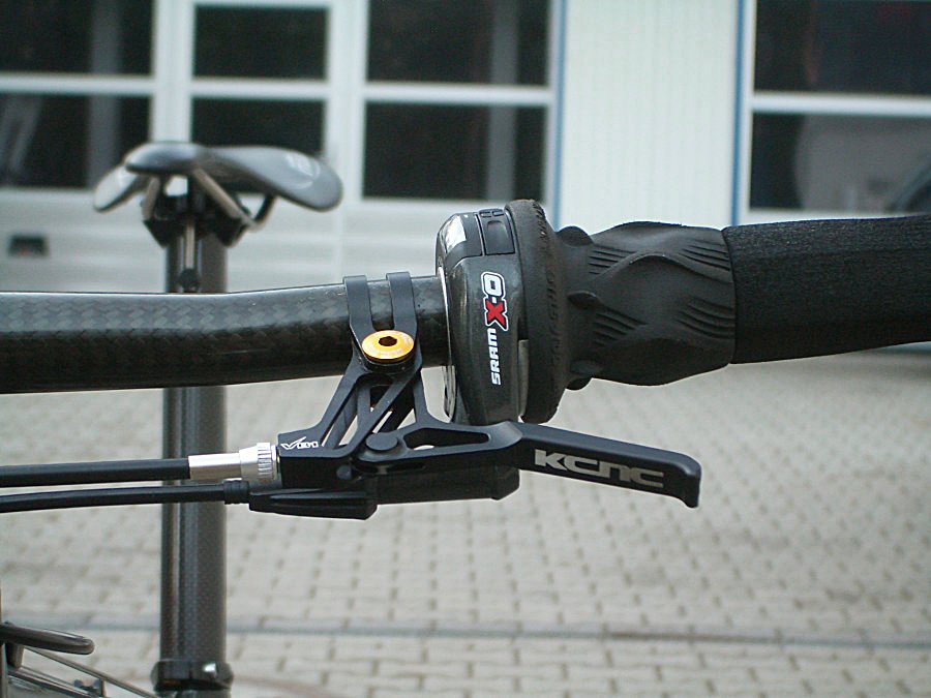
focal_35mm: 105
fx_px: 2824
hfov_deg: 18.7
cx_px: 466
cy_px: 349
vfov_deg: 14.1
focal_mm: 17.4
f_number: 4.8
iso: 100
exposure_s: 1/4
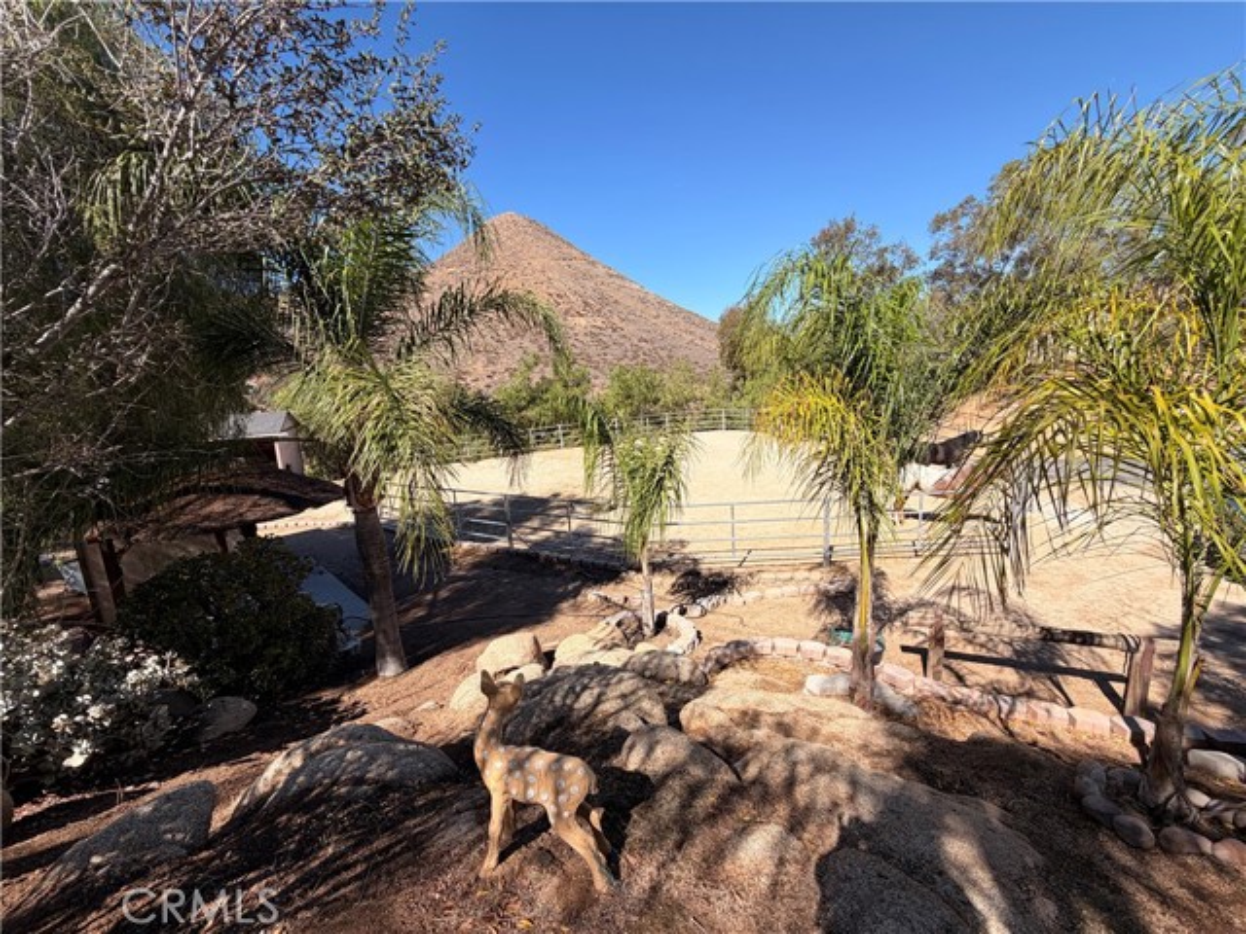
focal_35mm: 14
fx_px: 504
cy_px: 467
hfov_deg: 102.1
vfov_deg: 85.7
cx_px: 623
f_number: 2.2
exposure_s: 1/770
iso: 25
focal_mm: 2.22
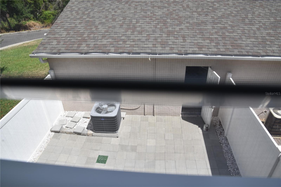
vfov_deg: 53.1
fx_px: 187
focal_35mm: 24
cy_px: 94
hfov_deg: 73.8
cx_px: 140
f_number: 9
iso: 200
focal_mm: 16
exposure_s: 1/320
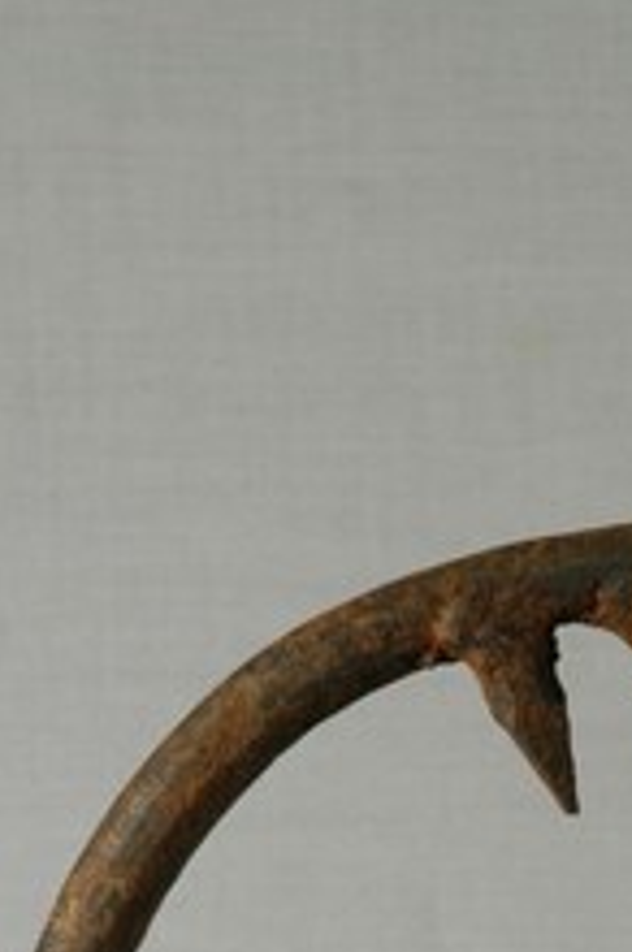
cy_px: 1328
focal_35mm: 283
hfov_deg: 4.8
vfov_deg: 7.2
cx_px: 708
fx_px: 7487
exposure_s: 1/6
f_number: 10
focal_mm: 65
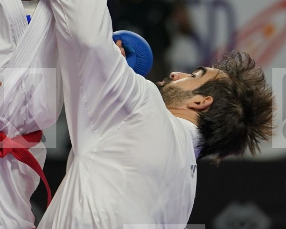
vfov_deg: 2.0
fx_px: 6417
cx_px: 164
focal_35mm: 758
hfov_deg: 2.6
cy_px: 108
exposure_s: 1/1000
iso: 1250
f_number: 2.8
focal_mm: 195
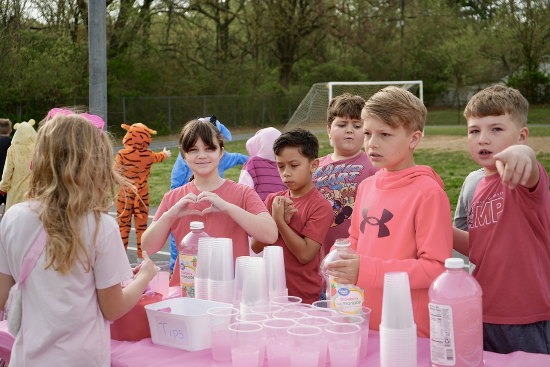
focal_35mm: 51
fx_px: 779
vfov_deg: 26.5
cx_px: 275
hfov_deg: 38.9
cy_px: 184
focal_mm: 51
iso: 100
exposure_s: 1/320
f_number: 5
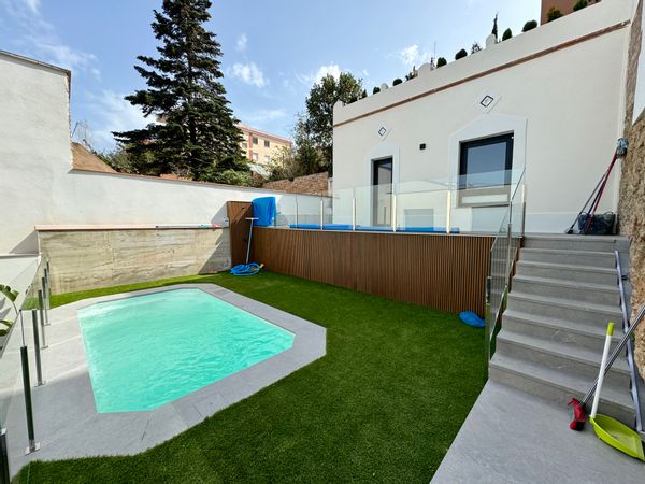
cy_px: 242
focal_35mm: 14
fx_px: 261
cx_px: 322
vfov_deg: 85.7
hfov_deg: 102.1
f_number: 2.2
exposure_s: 1/779
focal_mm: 2.22
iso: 50
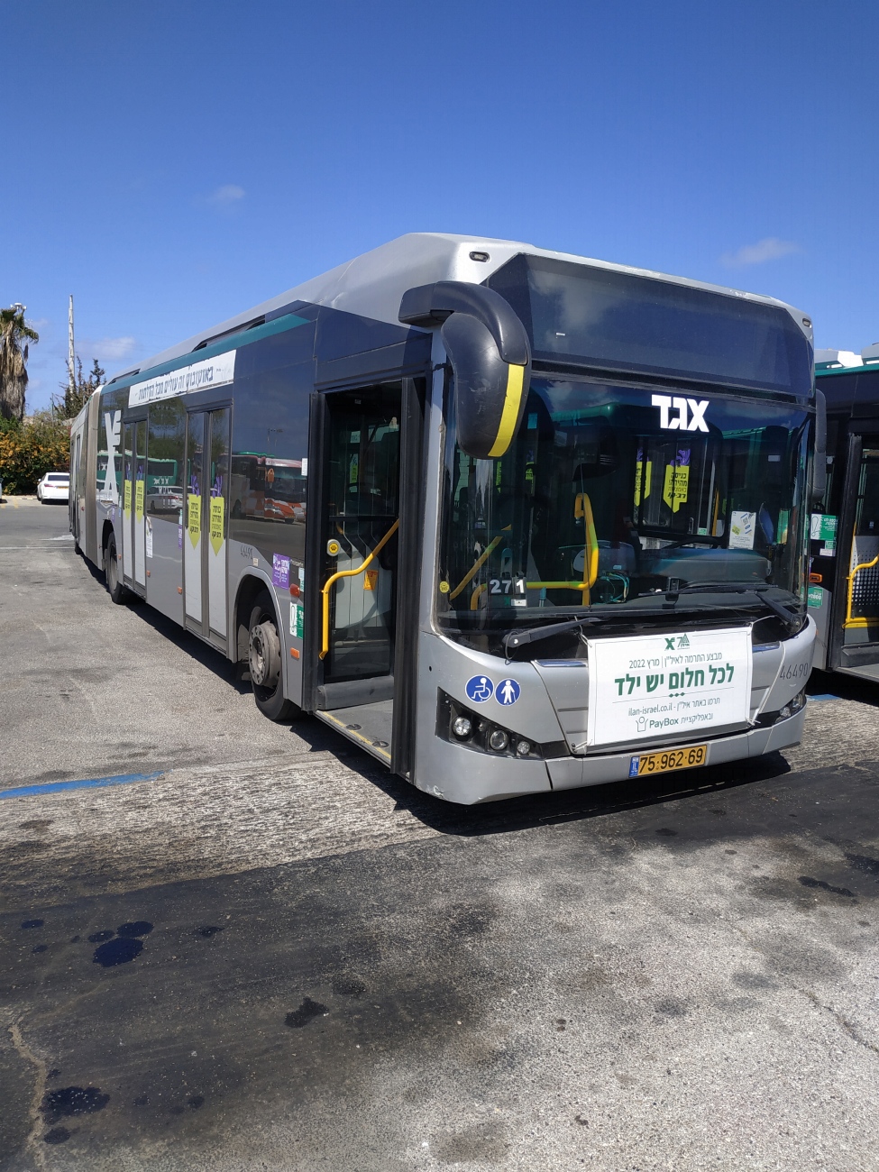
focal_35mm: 24
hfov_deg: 56.8
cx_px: 440
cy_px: 586
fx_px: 813
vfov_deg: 71.6
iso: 125
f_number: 1.9
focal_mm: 3.94
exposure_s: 1/2197
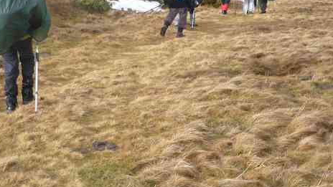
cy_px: 39
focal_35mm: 73
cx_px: 136
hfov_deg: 28.9
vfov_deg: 16.4
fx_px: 645
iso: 100
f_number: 2.8
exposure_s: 1/640
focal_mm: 5.8
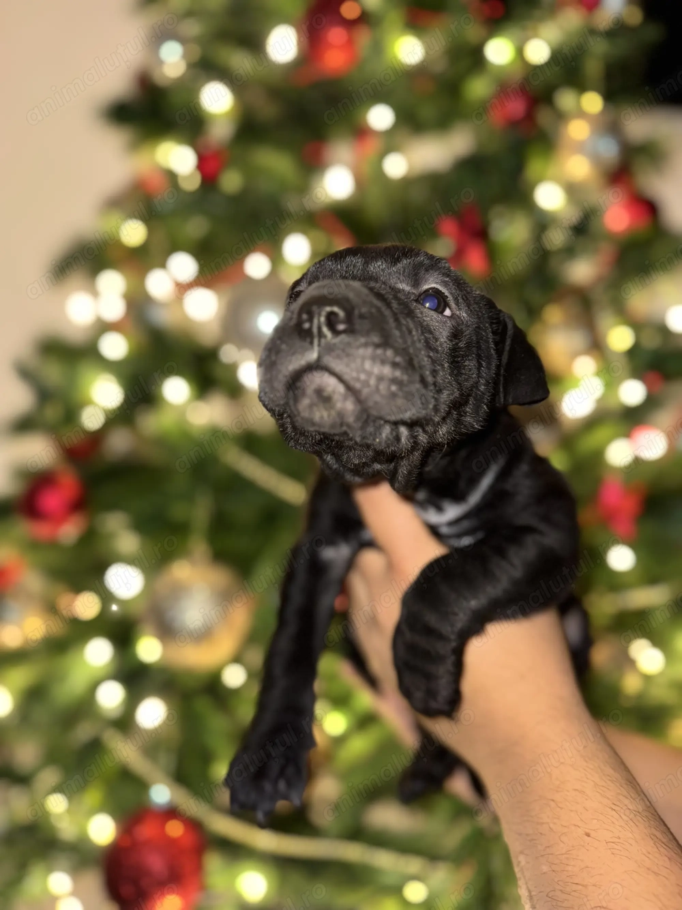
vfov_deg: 71.6
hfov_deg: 56.8
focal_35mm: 24
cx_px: 341
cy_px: 455
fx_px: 631
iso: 125
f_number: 1.78
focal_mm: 6.76
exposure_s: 1/8
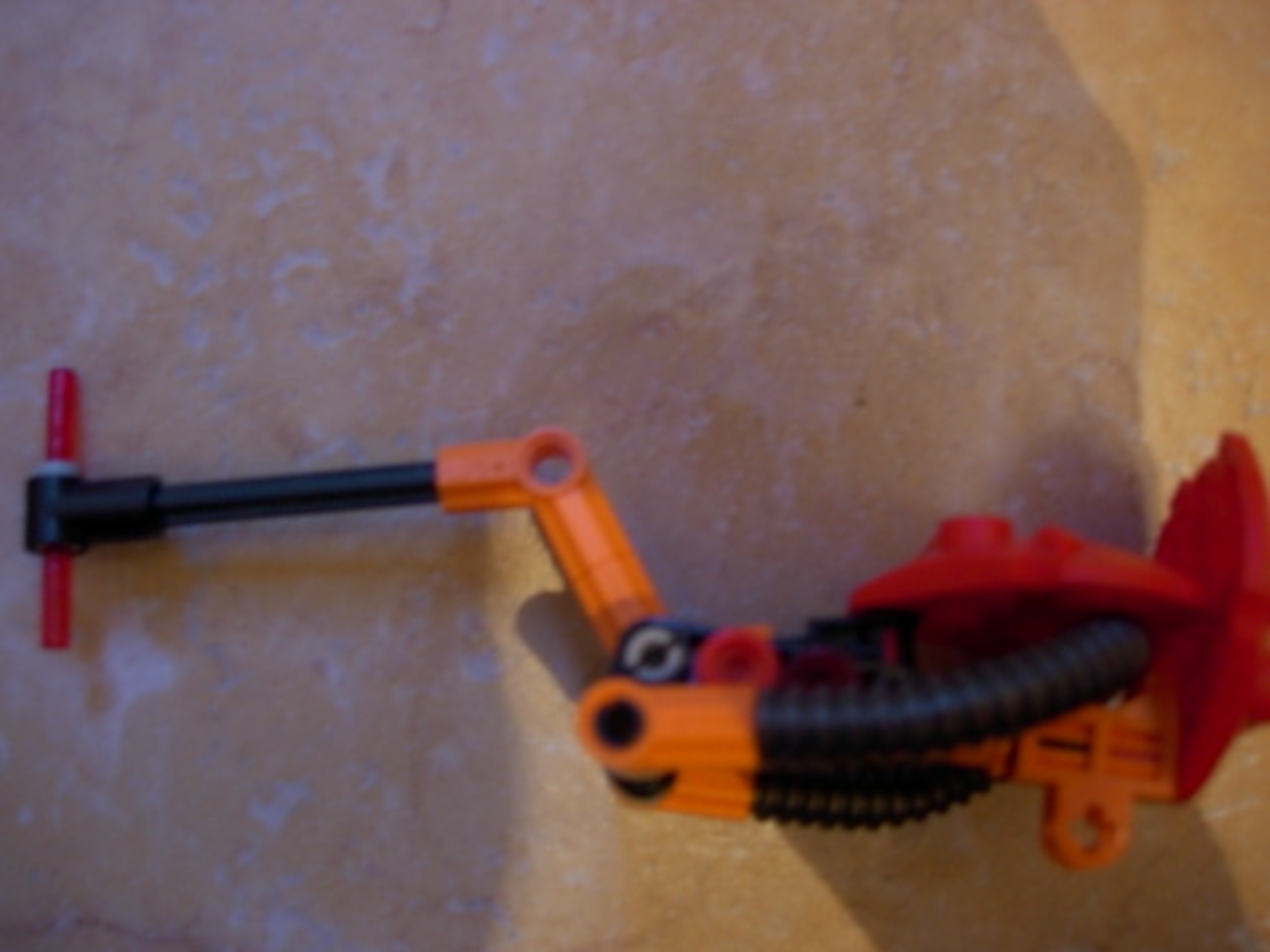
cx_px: 635
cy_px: 476
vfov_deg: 37.7
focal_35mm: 38
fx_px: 1394
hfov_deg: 49.0
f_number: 2.8
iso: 102
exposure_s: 1/4
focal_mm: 7.8
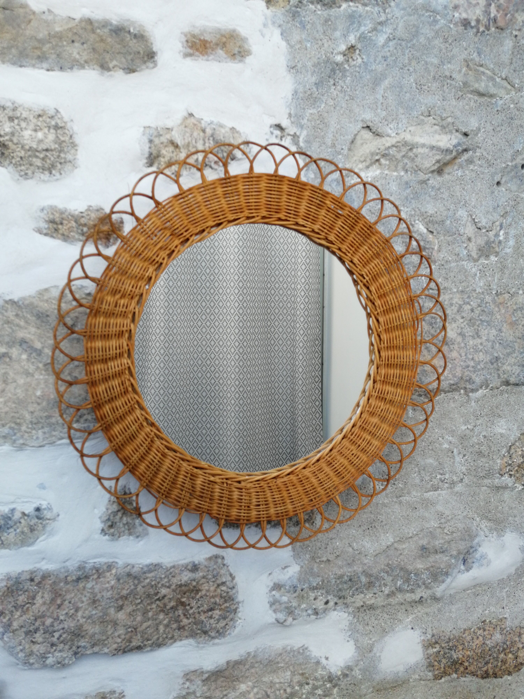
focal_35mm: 29
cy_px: 350
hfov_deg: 48.2
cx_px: 262
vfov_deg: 61.7
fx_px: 585
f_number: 1.8
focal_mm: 3.95
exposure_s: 1/100
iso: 64
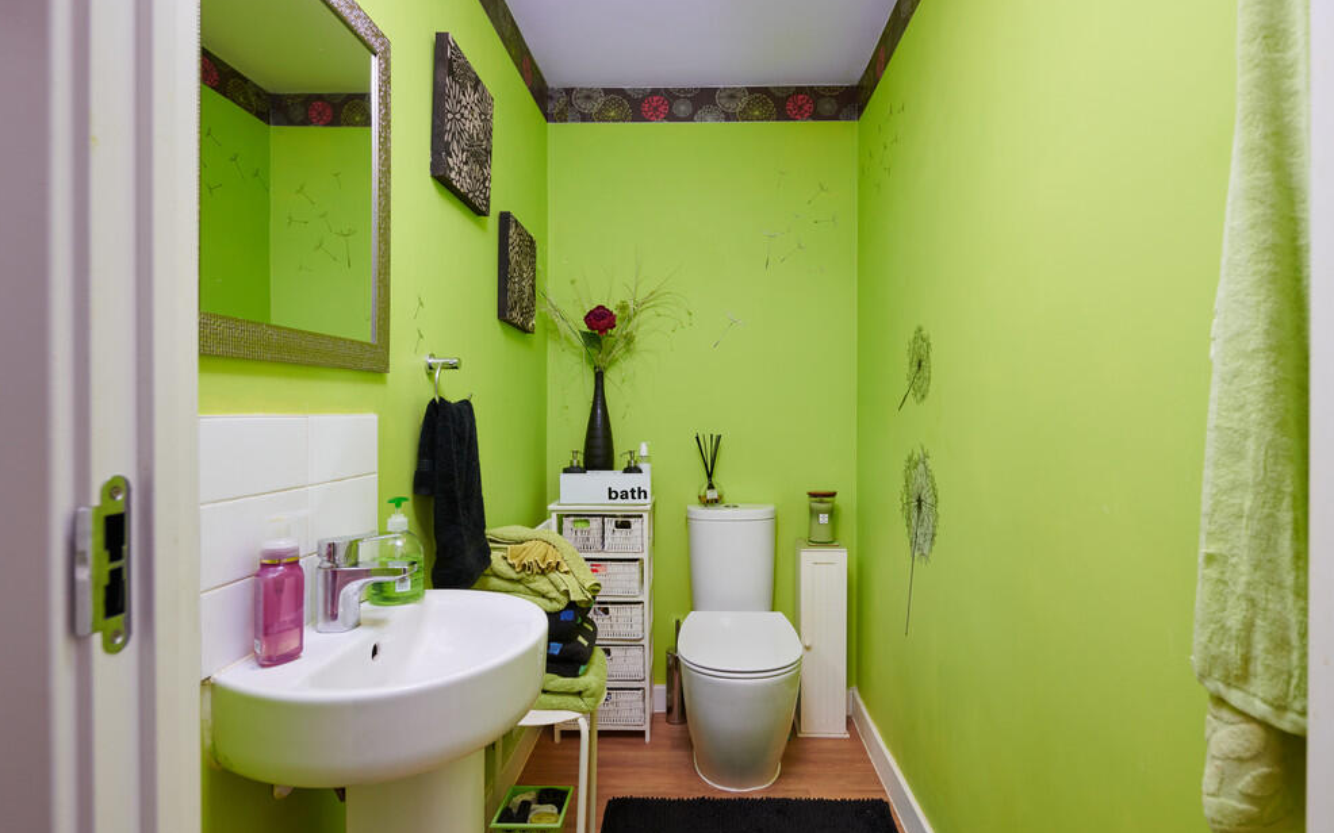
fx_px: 654
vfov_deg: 64.9
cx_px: 676
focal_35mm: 18
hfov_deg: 91.1
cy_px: 446
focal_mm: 17
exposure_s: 1/60
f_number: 7.1
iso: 400
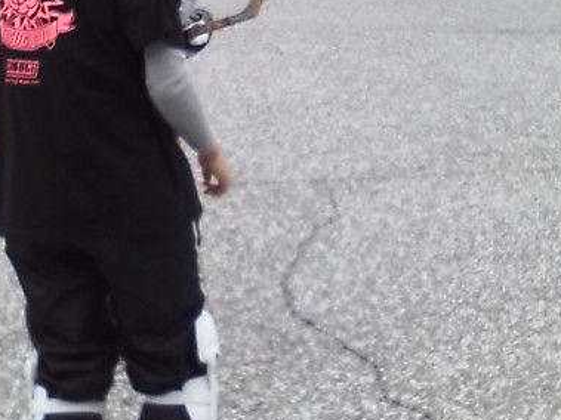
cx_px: 293
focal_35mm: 49
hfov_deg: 38.9
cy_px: 109
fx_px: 794
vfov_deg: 29.2
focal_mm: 3.73
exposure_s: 1/476
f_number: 3.5
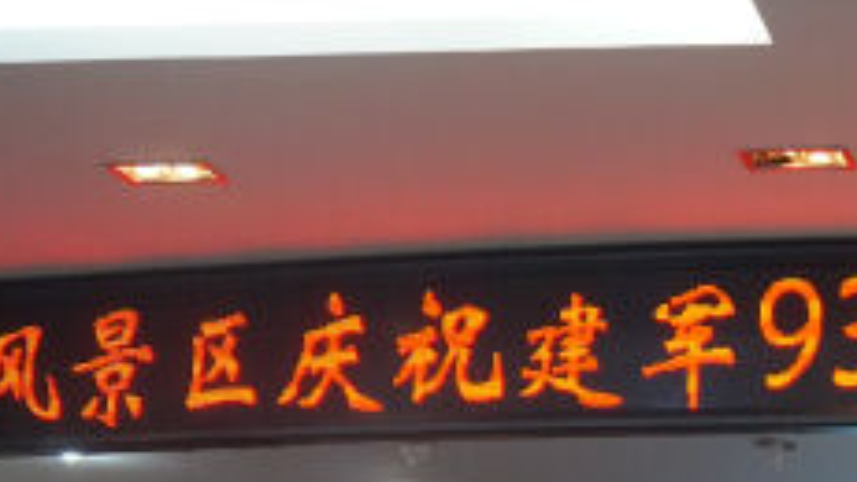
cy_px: 986
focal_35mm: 87
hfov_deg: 22.3
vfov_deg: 12.2
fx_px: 1977
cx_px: 1072
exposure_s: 1/160
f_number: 4
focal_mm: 16
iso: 2000
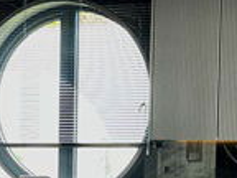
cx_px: 26
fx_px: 986
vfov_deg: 10.2
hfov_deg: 13.6
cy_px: 199
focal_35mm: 144
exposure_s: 1/122
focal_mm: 5.1
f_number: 1.6
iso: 50
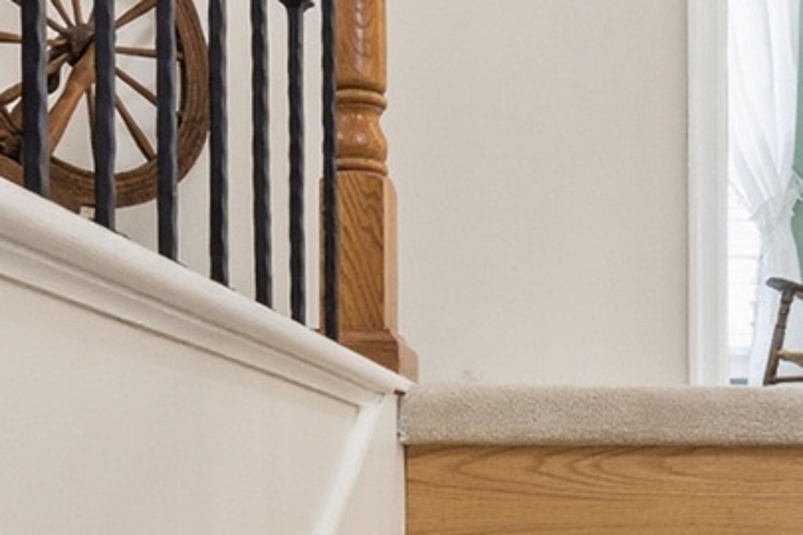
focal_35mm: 74
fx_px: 1650
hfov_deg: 25.6
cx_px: 851
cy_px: 580
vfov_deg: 17.8
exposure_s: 1/50
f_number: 9
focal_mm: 12
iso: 250
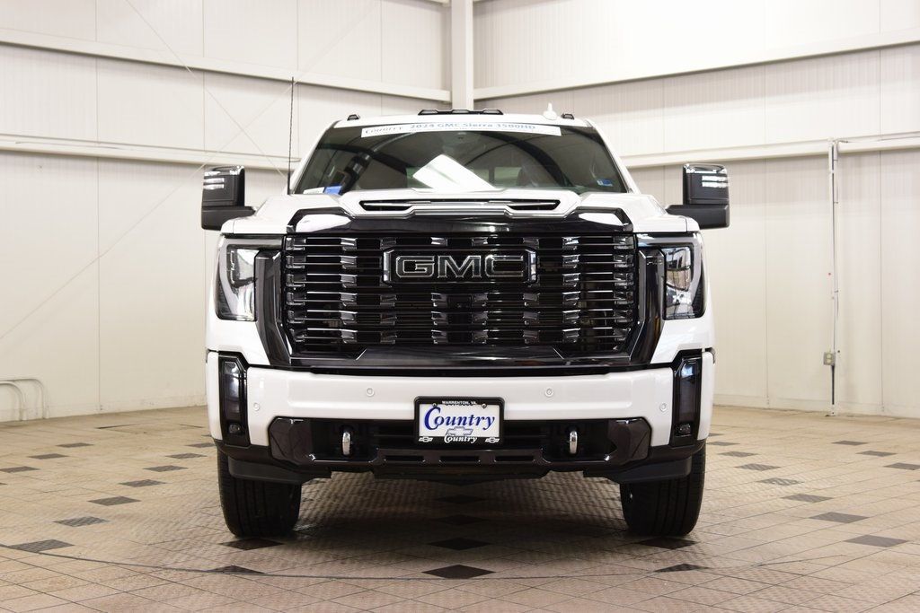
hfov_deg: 37.8
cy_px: 306
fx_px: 1342
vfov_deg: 25.8
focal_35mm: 52
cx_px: 460
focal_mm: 35
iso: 800
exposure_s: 1/30
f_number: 7.1
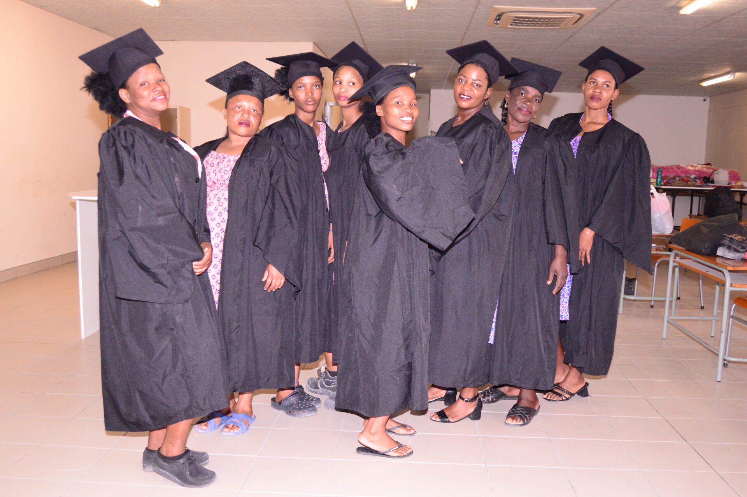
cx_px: 374
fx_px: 684
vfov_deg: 39.9
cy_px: 248
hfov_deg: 57.3
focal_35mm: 33
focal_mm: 22
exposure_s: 1/100
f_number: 4.5
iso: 1600
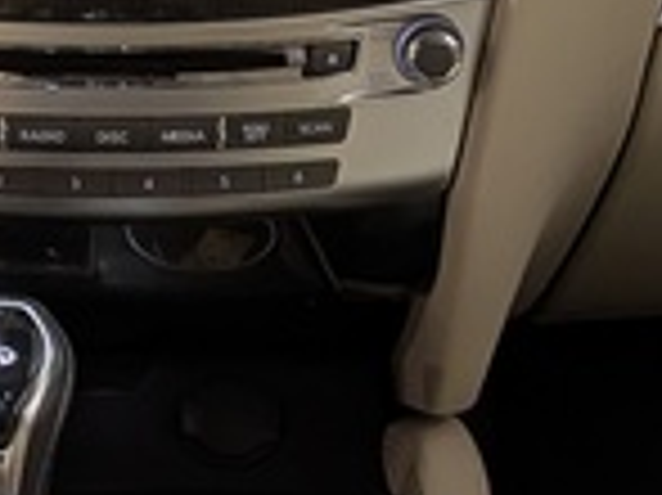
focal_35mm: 167
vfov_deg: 8.6
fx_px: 3191
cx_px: 135
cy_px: -274
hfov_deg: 11.8
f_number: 1.7
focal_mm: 4.53
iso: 28
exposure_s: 1/116
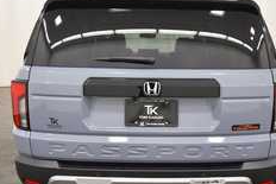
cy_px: 103
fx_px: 292
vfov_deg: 35.1
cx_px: 153
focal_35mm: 38
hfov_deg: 50.6
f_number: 5.3
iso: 800
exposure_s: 1/125
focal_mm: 15
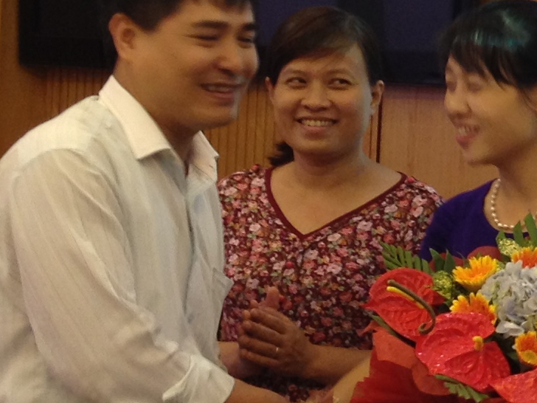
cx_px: 818
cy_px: 121
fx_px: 2436
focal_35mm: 157
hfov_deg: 12.0
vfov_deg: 9.4
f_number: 2.4
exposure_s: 1/20
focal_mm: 4.28
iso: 64
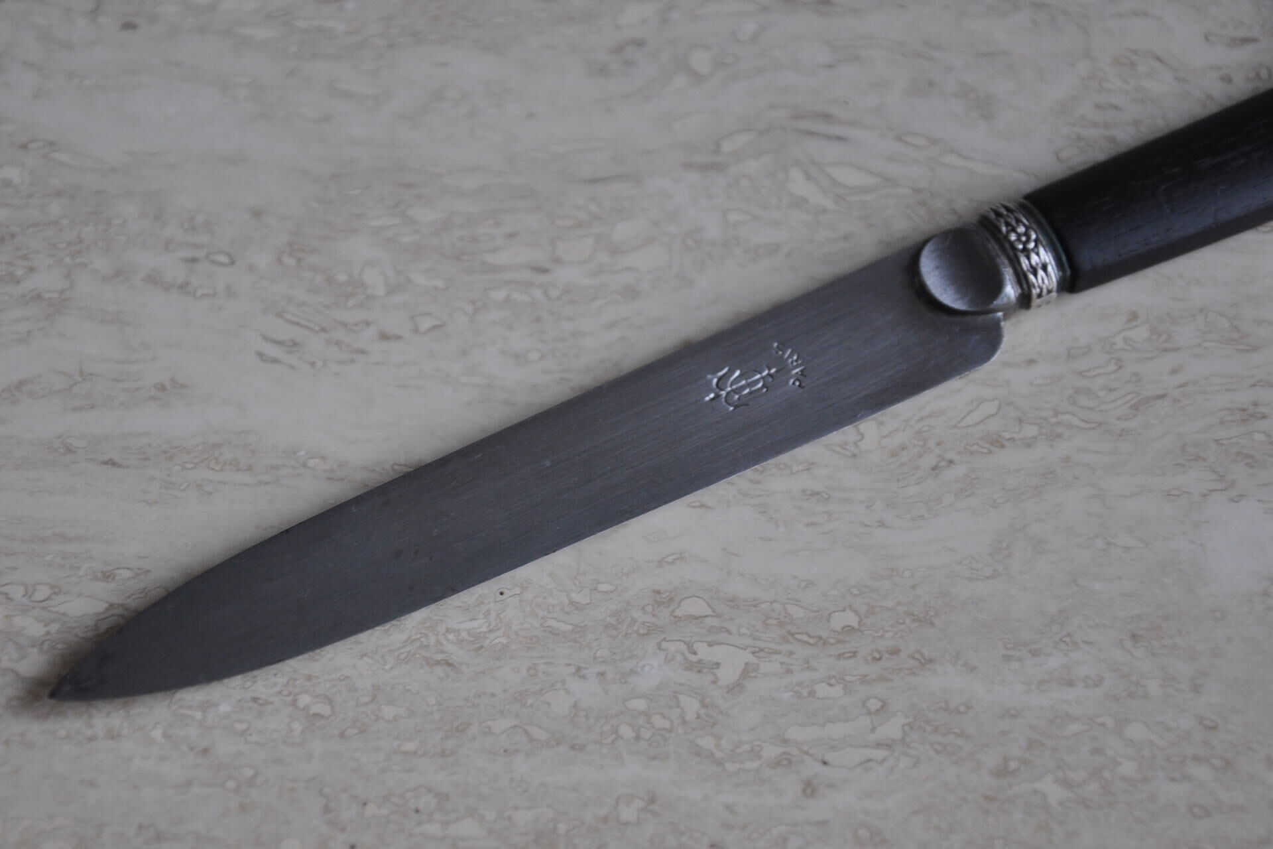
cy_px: 424
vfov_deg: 12.2
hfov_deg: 18.2
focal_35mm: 112
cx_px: 636
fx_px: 3978
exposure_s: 1/30
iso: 640
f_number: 5.3
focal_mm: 75
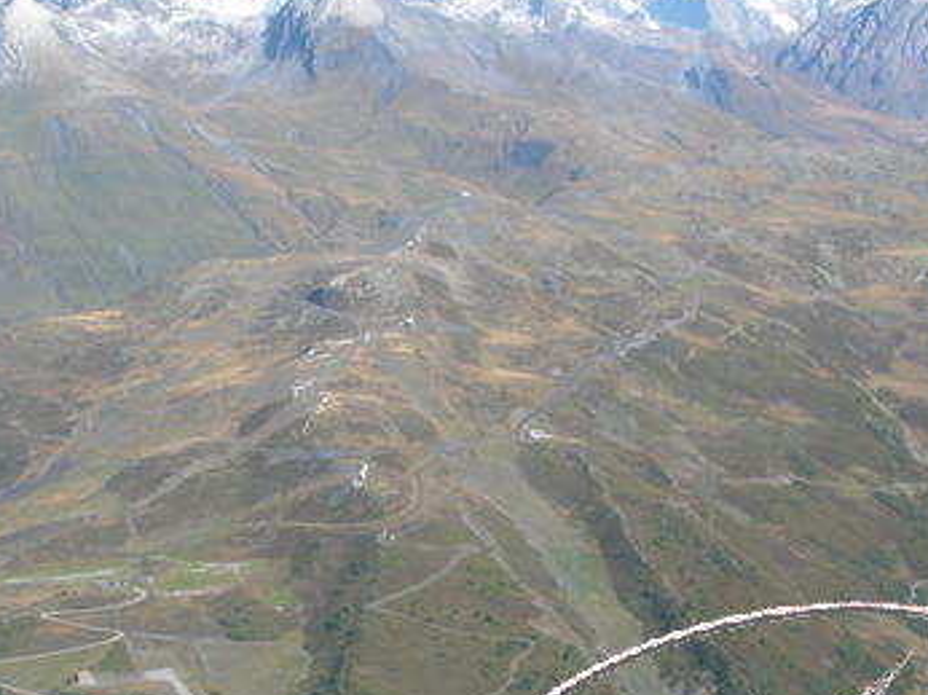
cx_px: 316
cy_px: 432
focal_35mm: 87
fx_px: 2331
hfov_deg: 22.4
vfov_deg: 16.9
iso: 100
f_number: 6.9
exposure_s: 1/200
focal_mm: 7.9
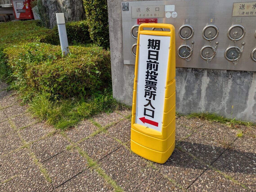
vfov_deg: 51.2
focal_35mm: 27
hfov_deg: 65.3
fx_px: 200
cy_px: 85
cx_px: 130
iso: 42
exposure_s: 1/2262
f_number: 1.85
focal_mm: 6.81
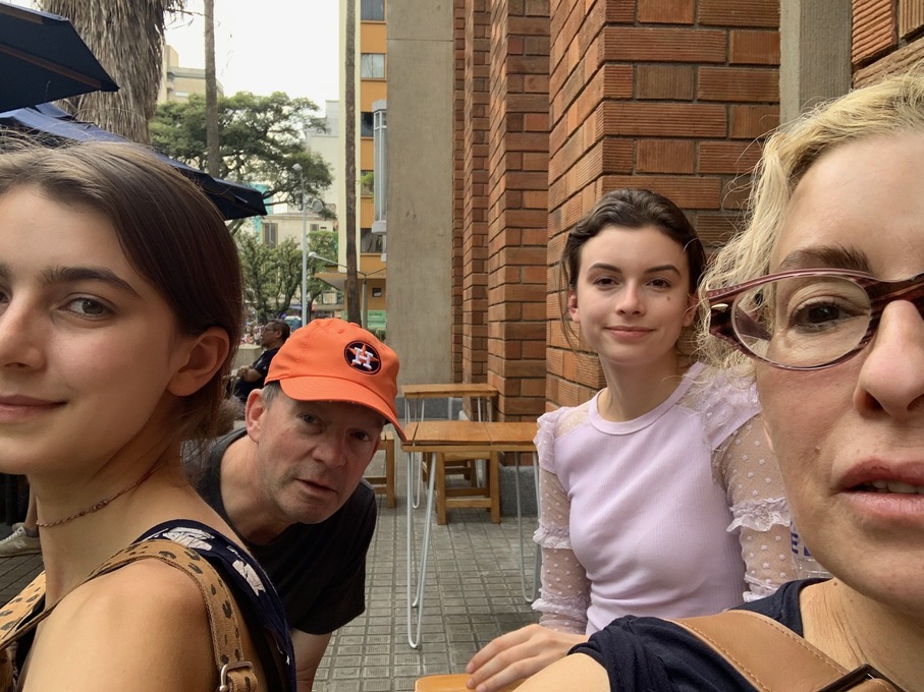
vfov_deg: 44.2
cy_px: 346
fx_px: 854
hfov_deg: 56.8
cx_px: 462
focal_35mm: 32
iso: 50
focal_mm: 2.87
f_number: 2.2
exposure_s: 1/121
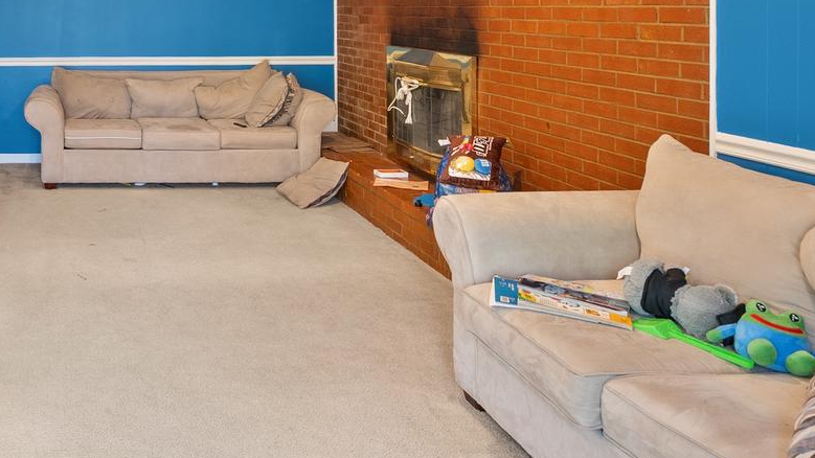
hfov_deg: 59.4
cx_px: 206
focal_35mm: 31
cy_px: 13
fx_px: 670
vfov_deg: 34.7
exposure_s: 1/2
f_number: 8
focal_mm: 16
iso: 800
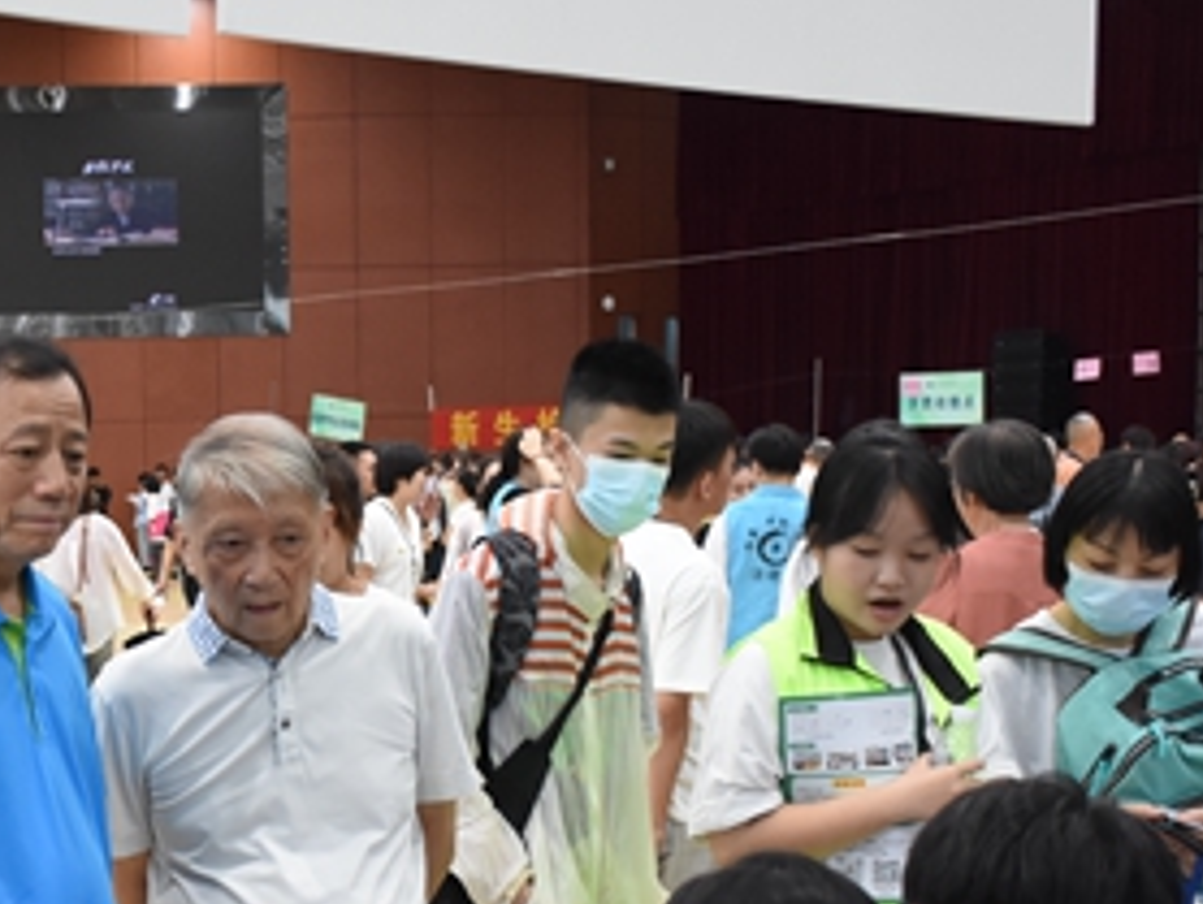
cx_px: 143
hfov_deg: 24.7
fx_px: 2677
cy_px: 699
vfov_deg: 19.0
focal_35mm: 77
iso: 1250
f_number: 4
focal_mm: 27
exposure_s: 1/200
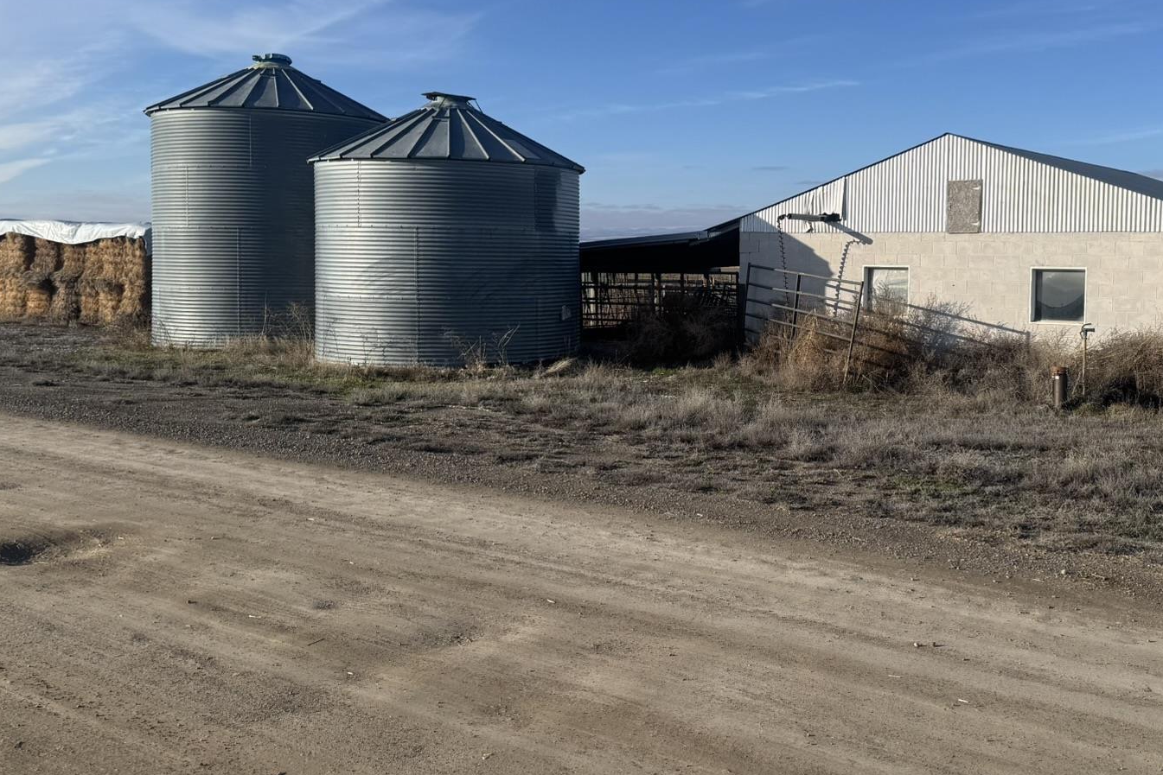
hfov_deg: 49.9
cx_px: 770
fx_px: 1228
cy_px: 335
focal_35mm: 38
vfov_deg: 35.0
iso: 80
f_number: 1.78
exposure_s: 1/4950
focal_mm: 6.76
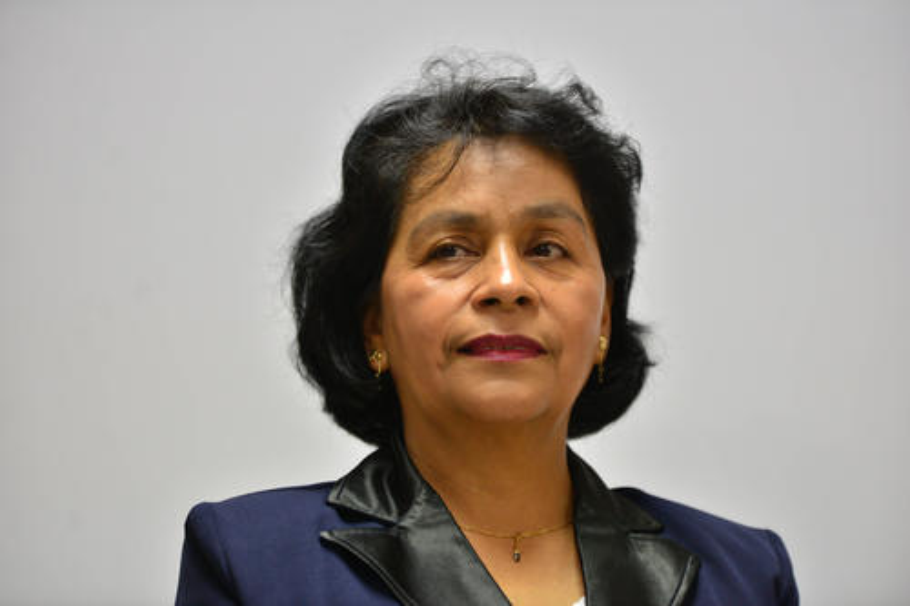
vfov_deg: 8.6
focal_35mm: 160
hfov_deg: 12.8
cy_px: 303
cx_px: 455
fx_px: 4043
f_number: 2.8
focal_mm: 160
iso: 800
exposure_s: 1/200
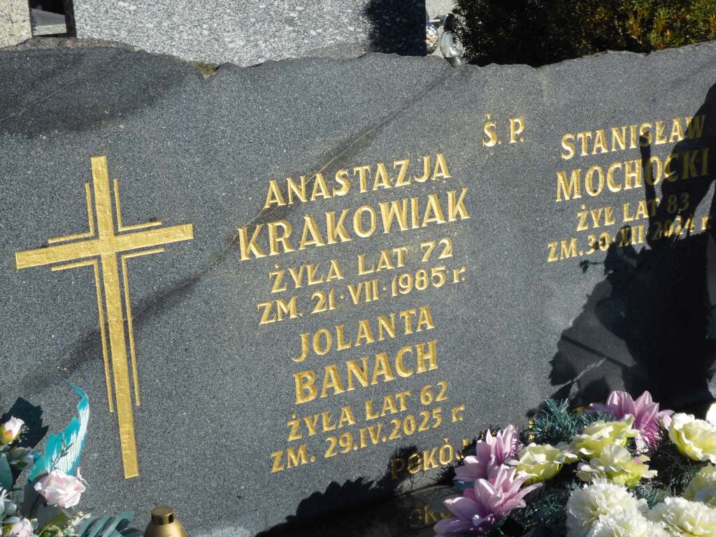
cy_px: 268
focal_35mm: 58
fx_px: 1200
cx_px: 358
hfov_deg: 33.2
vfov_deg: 25.2
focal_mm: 10.4
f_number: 5
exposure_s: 1/400
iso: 80
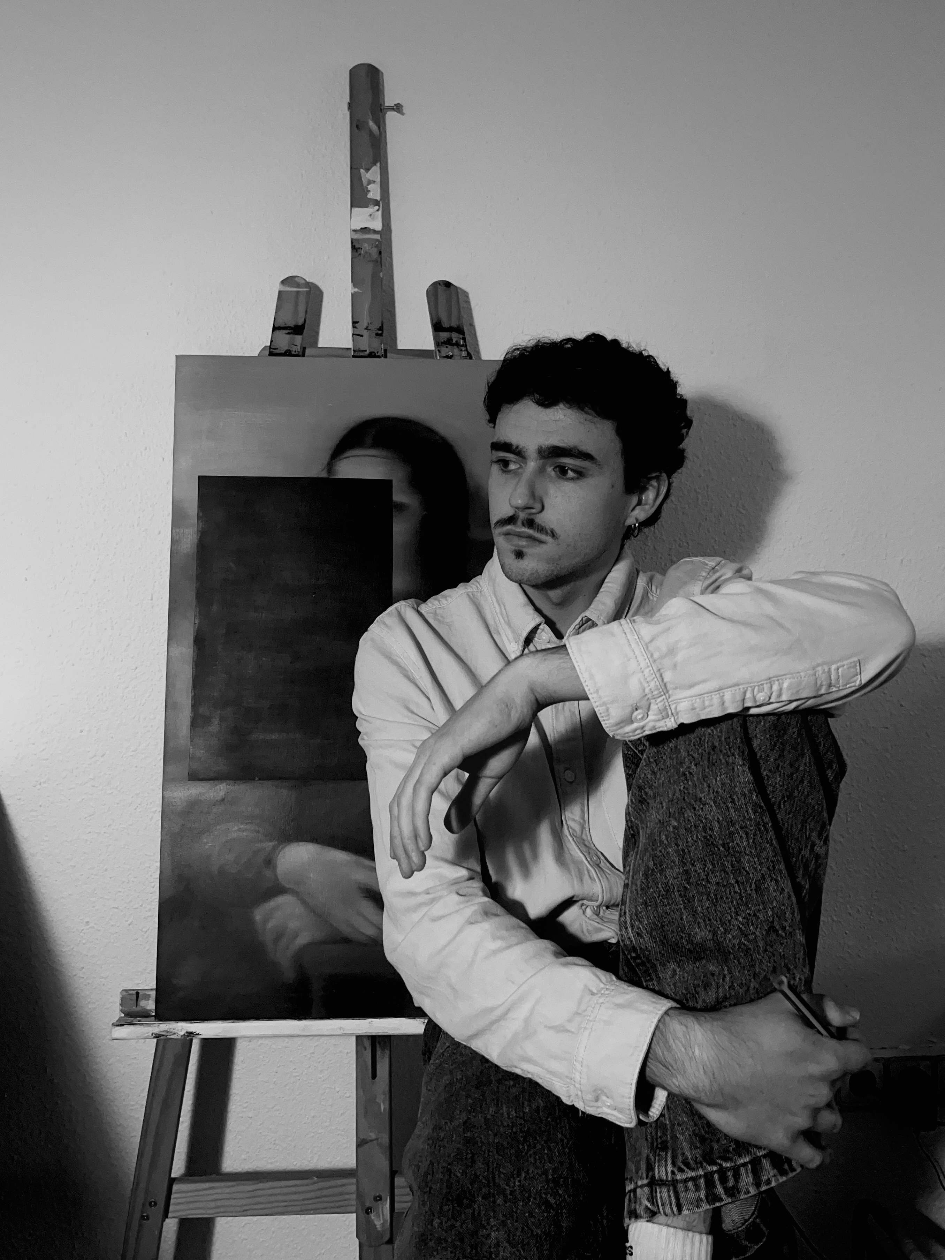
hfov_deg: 53.1
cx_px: 472
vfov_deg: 67.3
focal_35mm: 26
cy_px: 630
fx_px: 946
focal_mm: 5.1
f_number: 1.6
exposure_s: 1/60
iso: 160
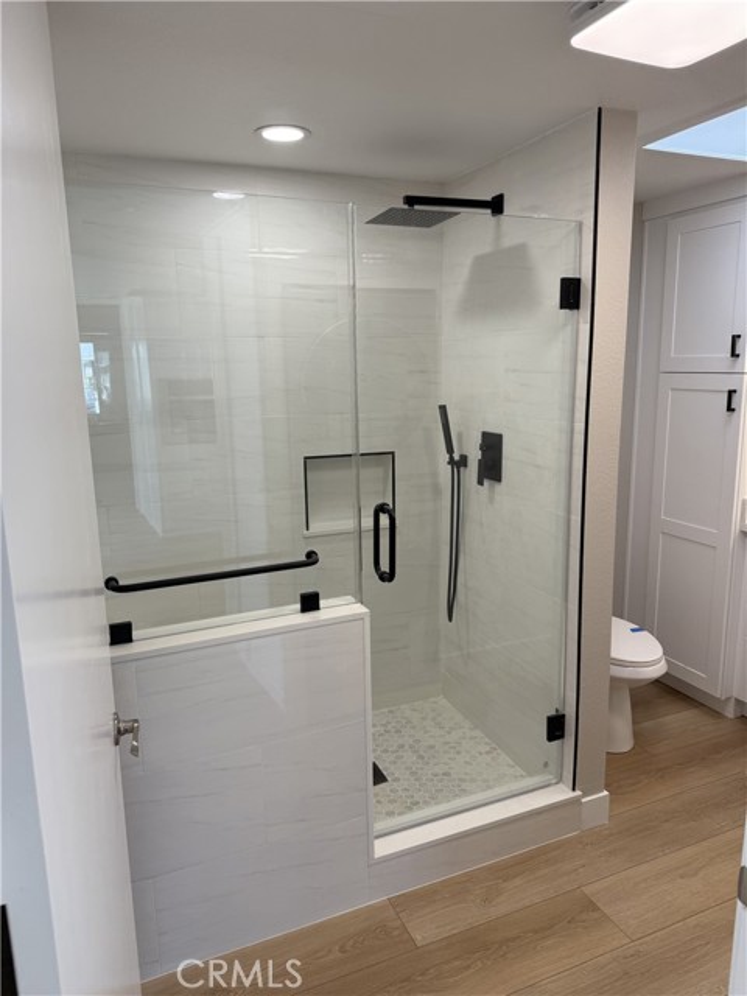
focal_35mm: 24
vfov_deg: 71.6
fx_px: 691
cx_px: 374
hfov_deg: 56.8
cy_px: 498
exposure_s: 1/149
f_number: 1.78
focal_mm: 6.76
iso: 100
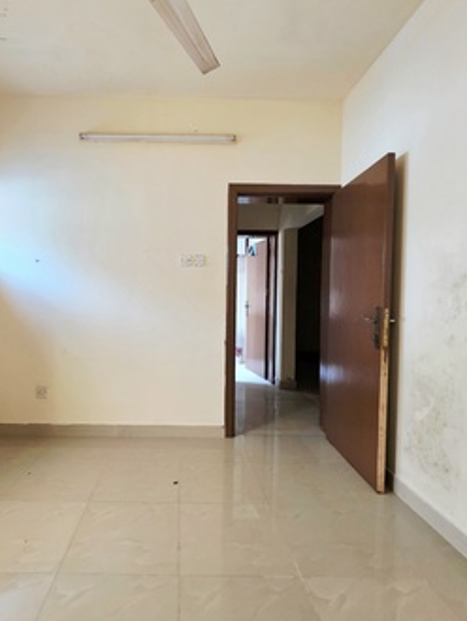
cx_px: 176
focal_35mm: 18
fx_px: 323
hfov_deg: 70.5
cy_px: 306
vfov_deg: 87.7
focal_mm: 2.2
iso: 250
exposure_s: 1/101
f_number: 1.9
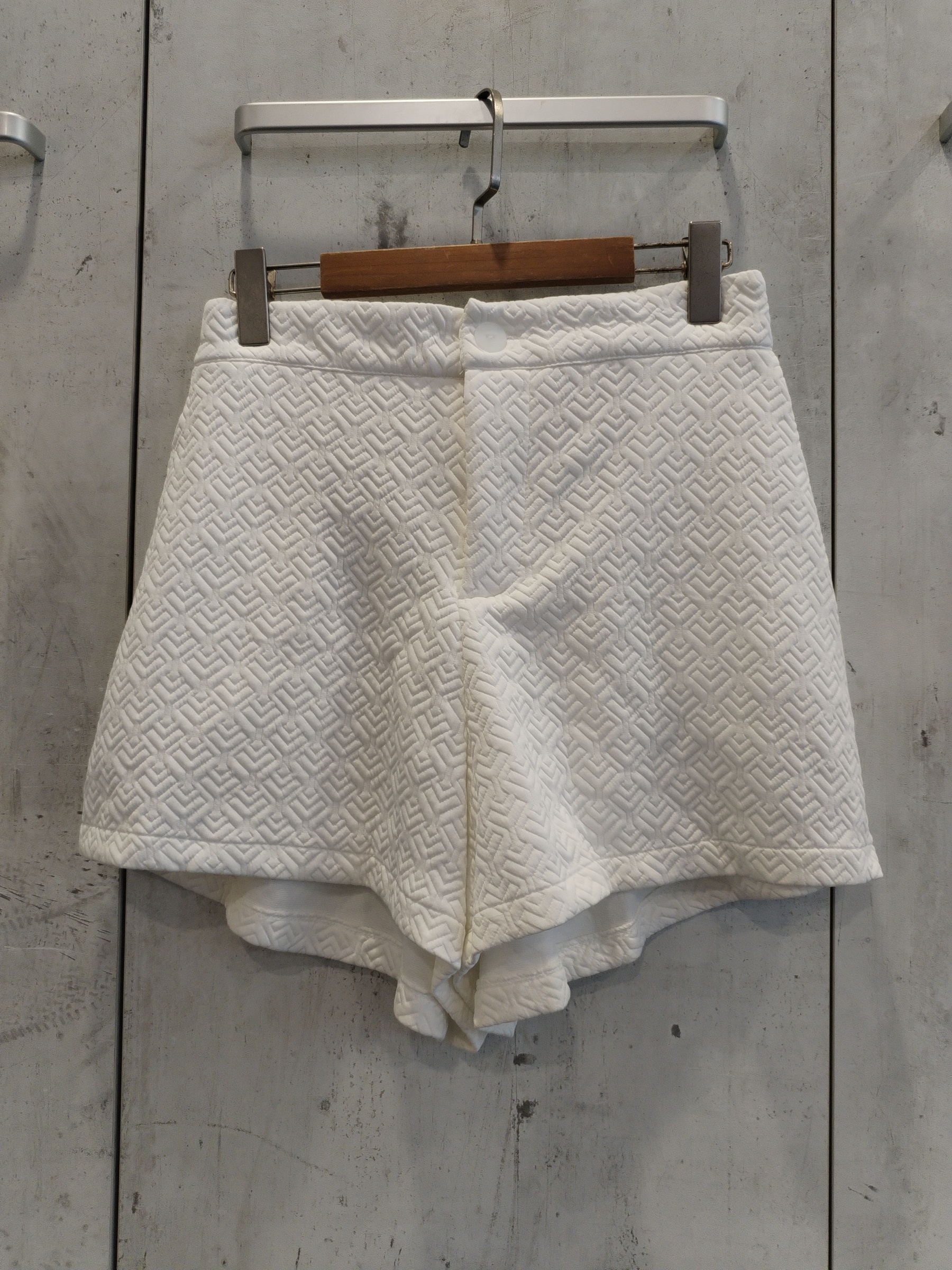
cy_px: 635
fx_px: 1063
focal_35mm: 29
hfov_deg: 48.2
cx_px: 476
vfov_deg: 61.7
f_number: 1.8
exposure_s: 1/40
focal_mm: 4.75
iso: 386
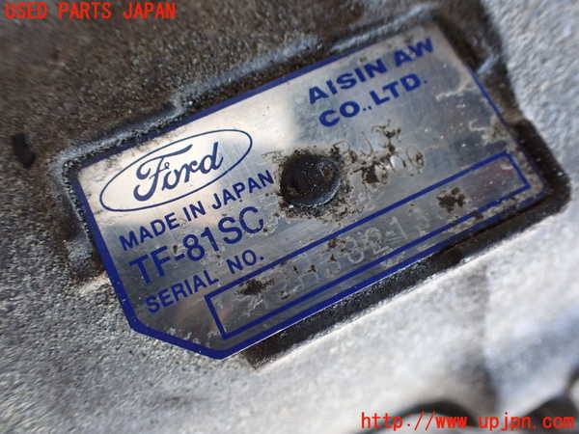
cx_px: 290
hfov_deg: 60.0
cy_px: 217
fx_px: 502
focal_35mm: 30
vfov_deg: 46.8
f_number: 2.3
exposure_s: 1/125
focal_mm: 5.4
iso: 400
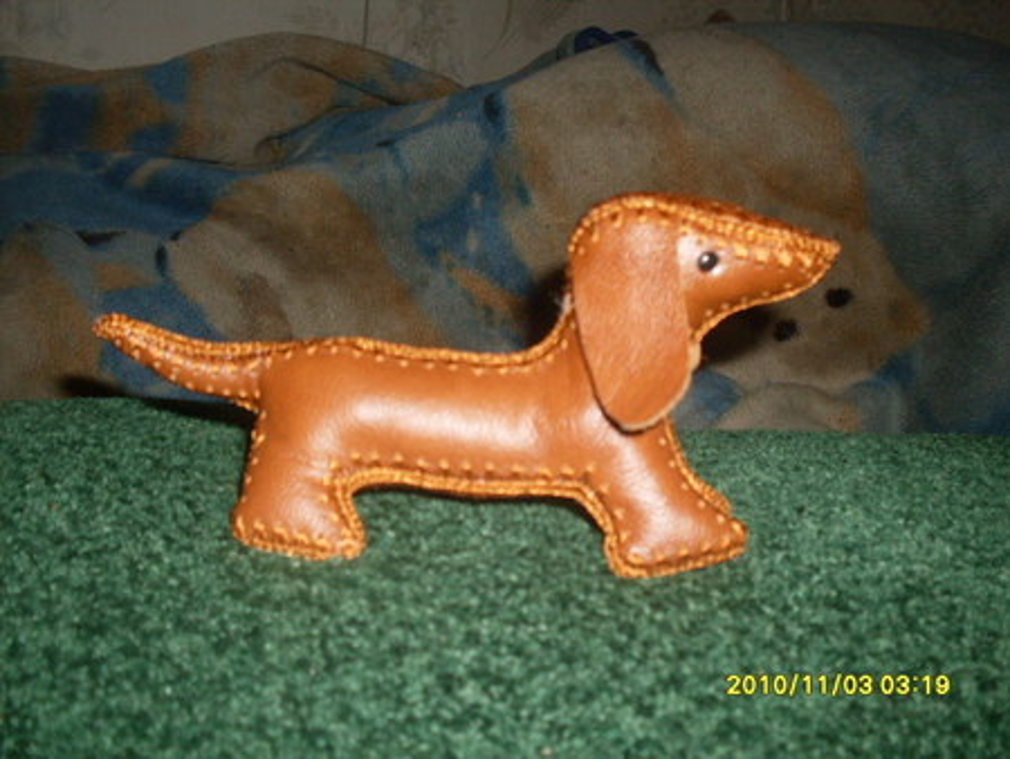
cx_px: 505
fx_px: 1109
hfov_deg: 49.0
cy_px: 380
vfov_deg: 37.8
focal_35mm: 38
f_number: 2.8
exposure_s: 1/45
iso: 100
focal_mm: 6.3
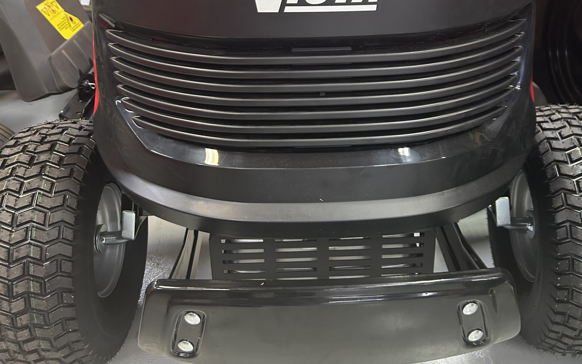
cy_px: 60
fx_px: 587
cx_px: 292
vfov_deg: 33.2
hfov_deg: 52.7
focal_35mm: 37
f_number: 1.5
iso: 200
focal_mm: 5.7
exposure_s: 1/50
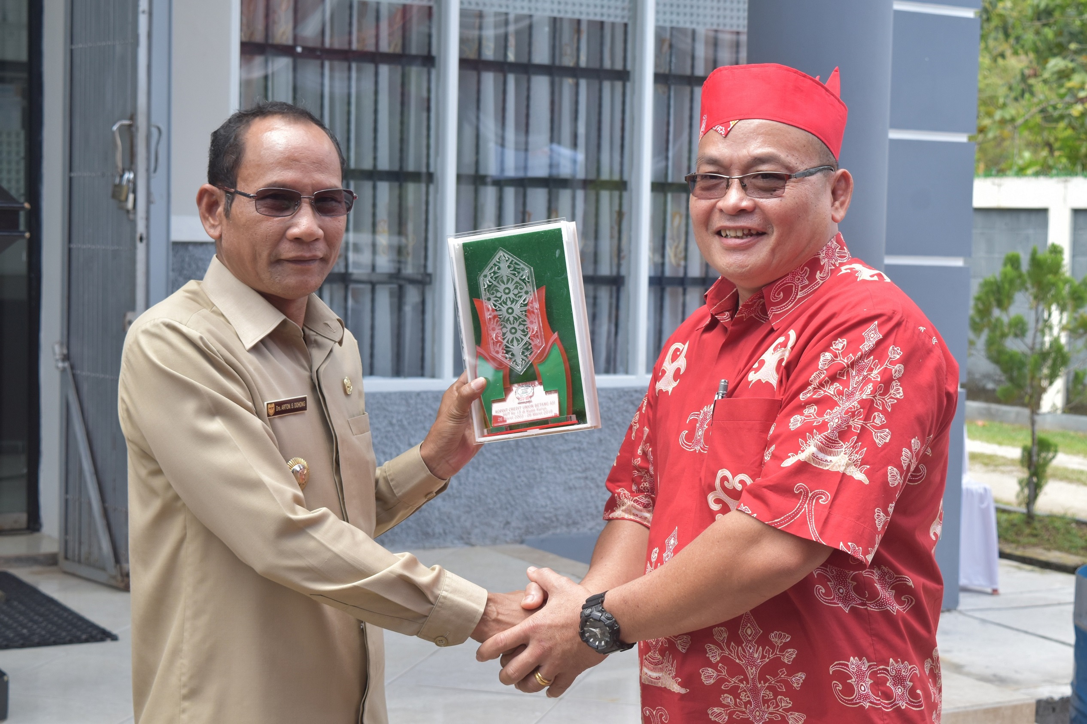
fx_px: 2038
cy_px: 362
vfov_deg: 20.2
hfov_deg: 29.9
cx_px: 544
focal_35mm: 68
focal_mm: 45
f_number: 8
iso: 320
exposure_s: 1/250
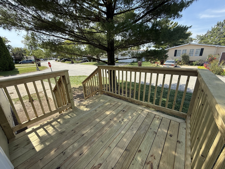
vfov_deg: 85.7
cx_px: 112
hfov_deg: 102.1
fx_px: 91
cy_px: 84
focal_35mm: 14
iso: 50
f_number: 2.2
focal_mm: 2.22
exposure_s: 1/679
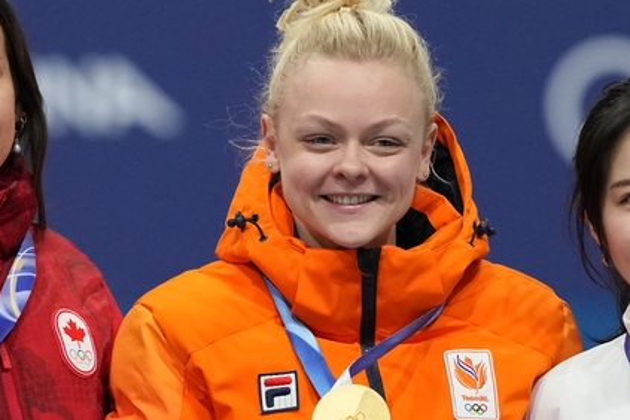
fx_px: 19056
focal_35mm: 1089
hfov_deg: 1.9
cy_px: 334
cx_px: 334
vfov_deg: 1.3
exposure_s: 1/1250
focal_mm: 300
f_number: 3.2
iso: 2500
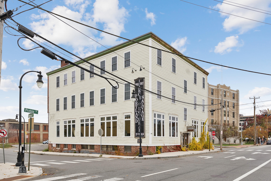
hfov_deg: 71.5
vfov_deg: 51.3
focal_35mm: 25
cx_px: 136
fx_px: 188
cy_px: 90
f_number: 7.1
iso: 250
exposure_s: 1/320
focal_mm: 25
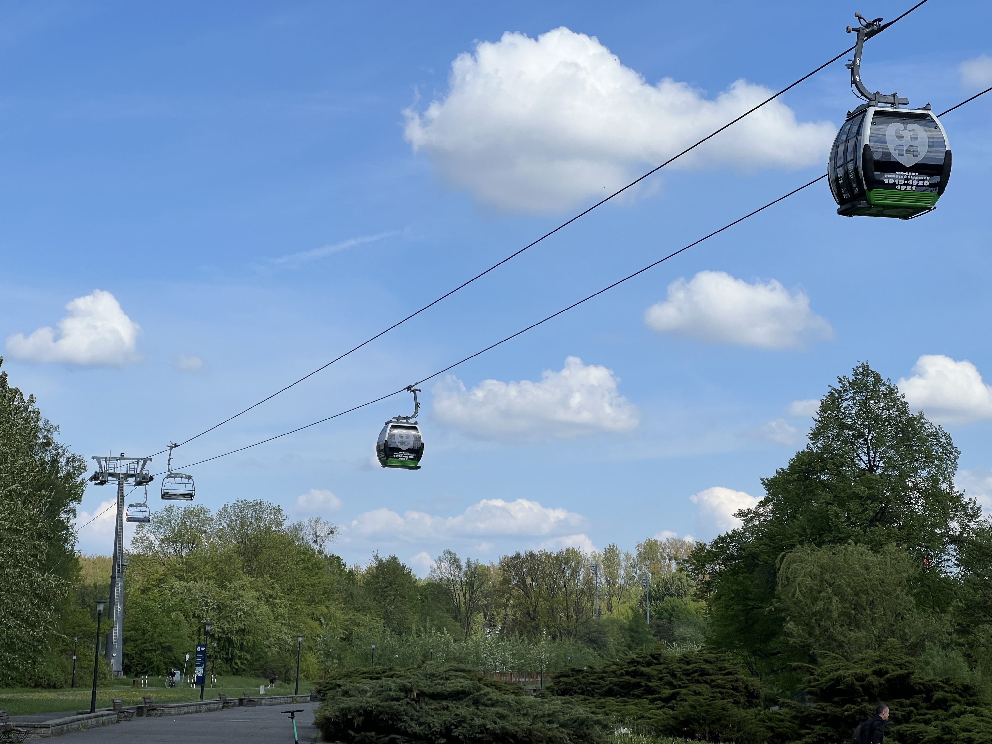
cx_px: 496
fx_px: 2207
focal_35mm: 77
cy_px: 372
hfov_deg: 25.3
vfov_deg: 19.1
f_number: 2.8
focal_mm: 9
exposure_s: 1/1143
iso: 32
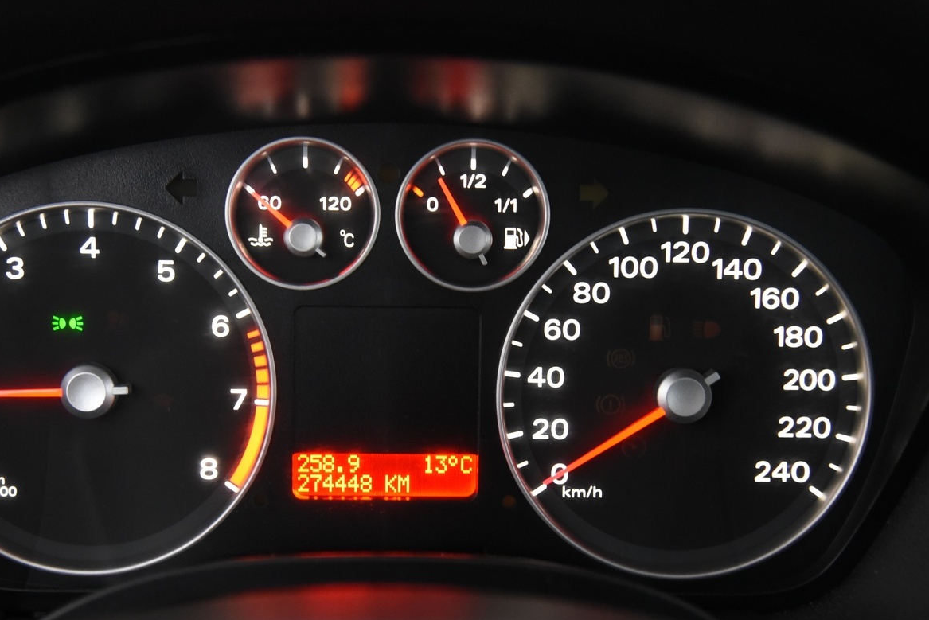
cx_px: 391
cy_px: 352
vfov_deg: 22.3
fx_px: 1575
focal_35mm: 61
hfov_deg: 32.8
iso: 4000
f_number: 4
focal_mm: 44
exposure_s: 1/30
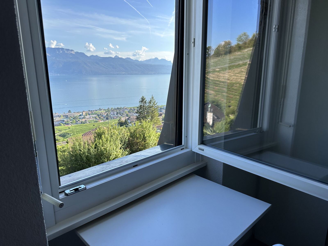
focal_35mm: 24
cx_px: 164
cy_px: 123
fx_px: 227
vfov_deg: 56.8
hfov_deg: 71.6
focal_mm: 6.86
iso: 80
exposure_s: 1/1339
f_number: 1.78
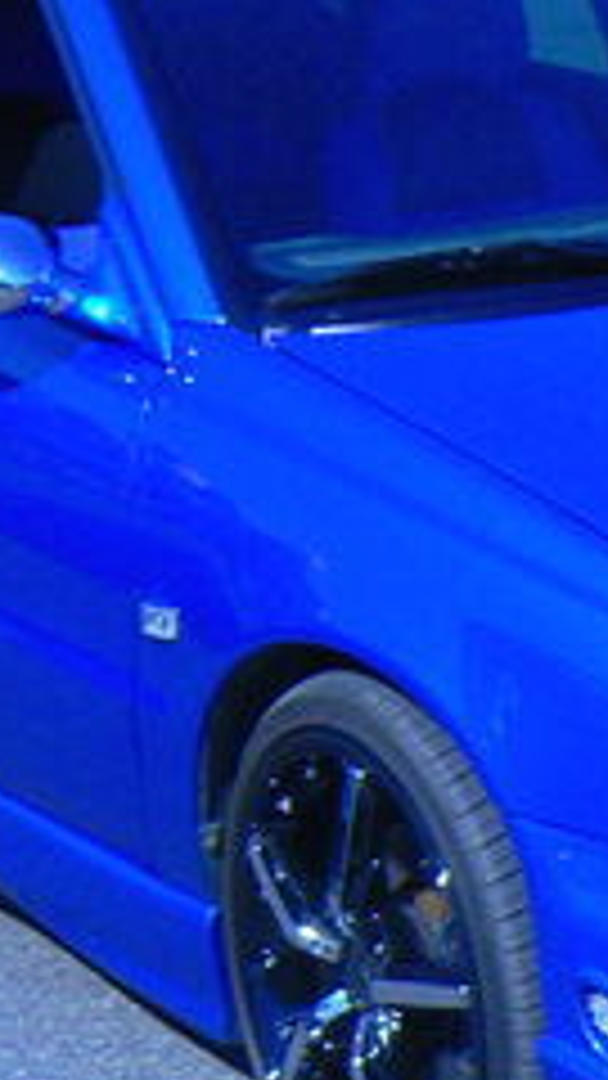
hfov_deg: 9.6
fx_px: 3583
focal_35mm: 125
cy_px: 500
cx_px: 667
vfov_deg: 17.2
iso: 80
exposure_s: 1/400
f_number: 6.3
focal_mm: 6
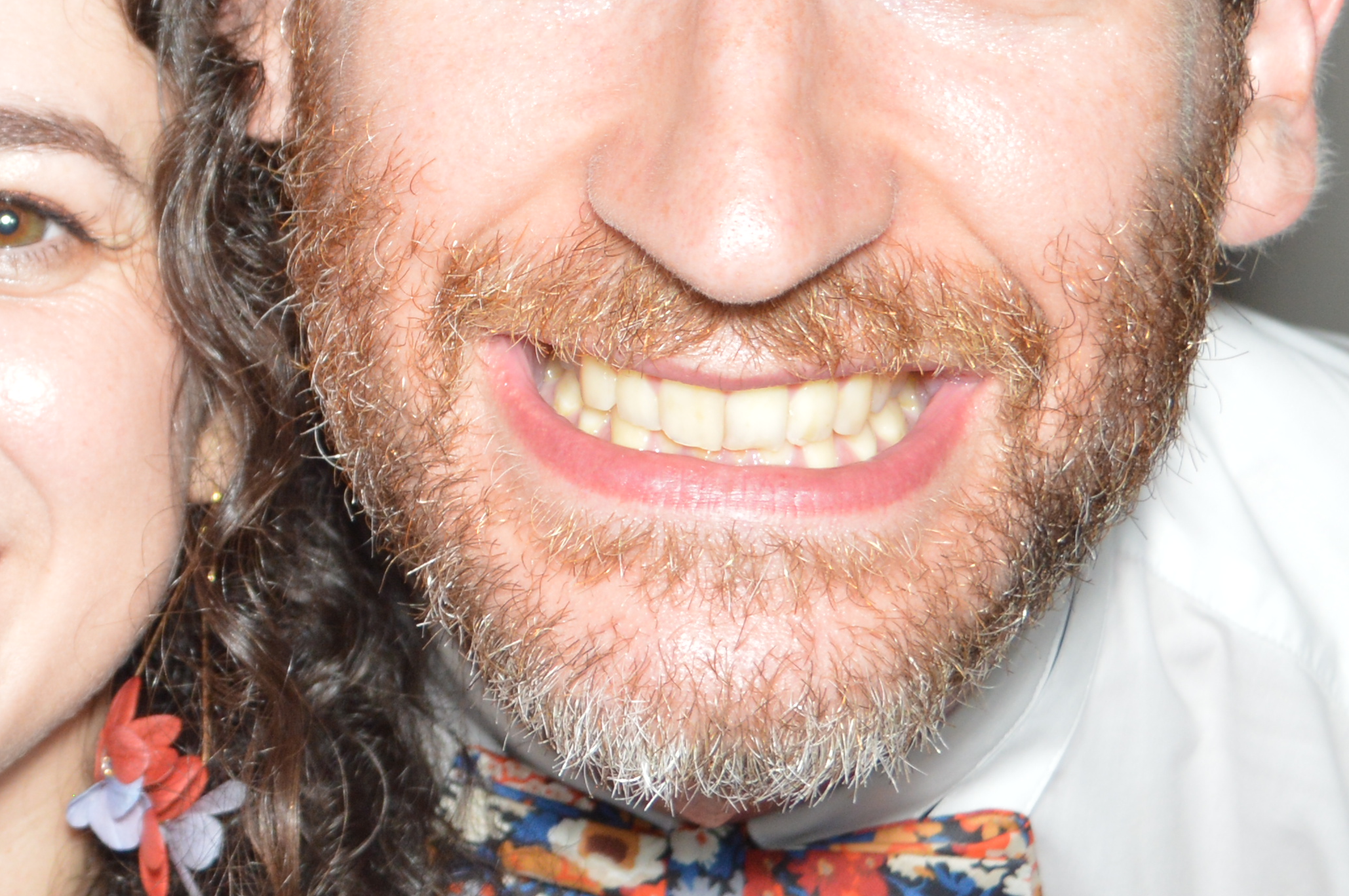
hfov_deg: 17.3
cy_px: -23
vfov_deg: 11.9
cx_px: -180
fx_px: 4268
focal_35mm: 114
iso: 400
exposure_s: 1/100
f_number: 5.6
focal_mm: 26
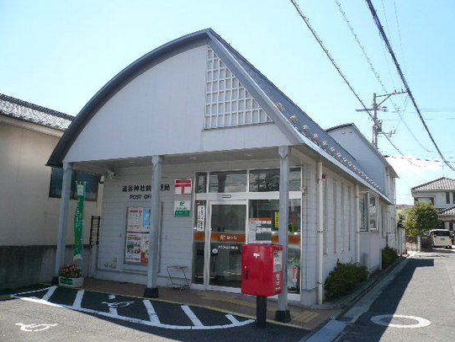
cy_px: 168
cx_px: 233
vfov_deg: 48.2
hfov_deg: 61.6
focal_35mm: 29
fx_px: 381
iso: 100
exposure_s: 1/800
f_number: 2.8
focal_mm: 4.6
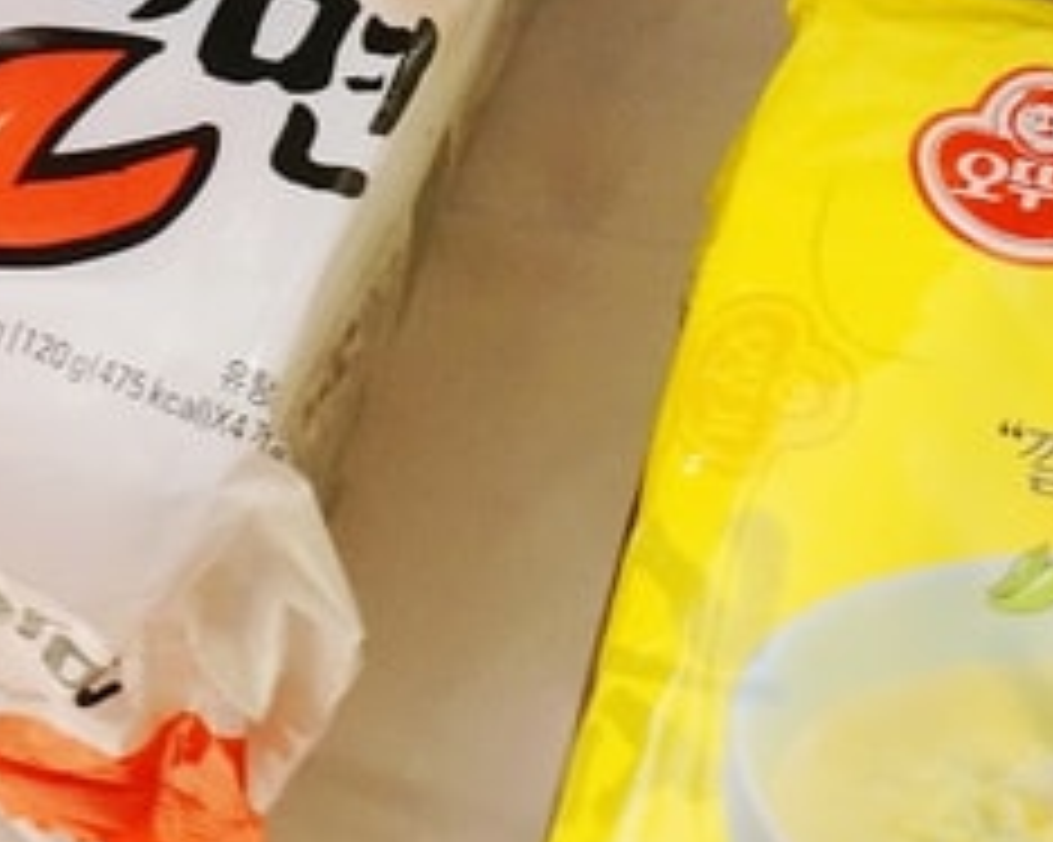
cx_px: 144
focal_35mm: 146
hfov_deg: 13.1
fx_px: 4548
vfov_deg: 10.5
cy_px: -29
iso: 3200
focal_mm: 38
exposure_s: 1/20
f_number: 6.3
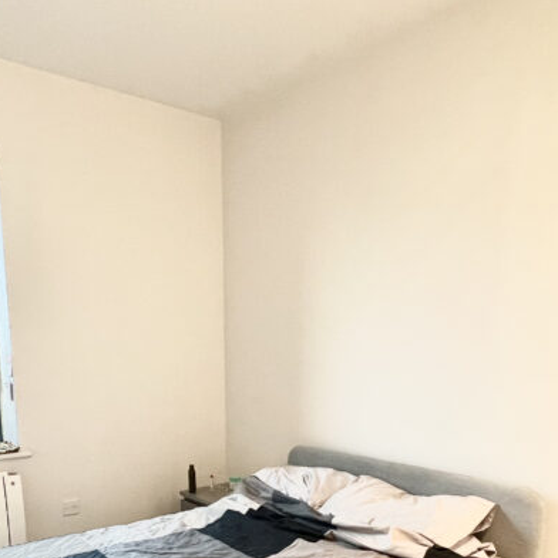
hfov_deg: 54.0
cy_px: 454
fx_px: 547
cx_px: 265
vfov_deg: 50.4
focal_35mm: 30
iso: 250
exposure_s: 1/50
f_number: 1.8
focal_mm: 1.57
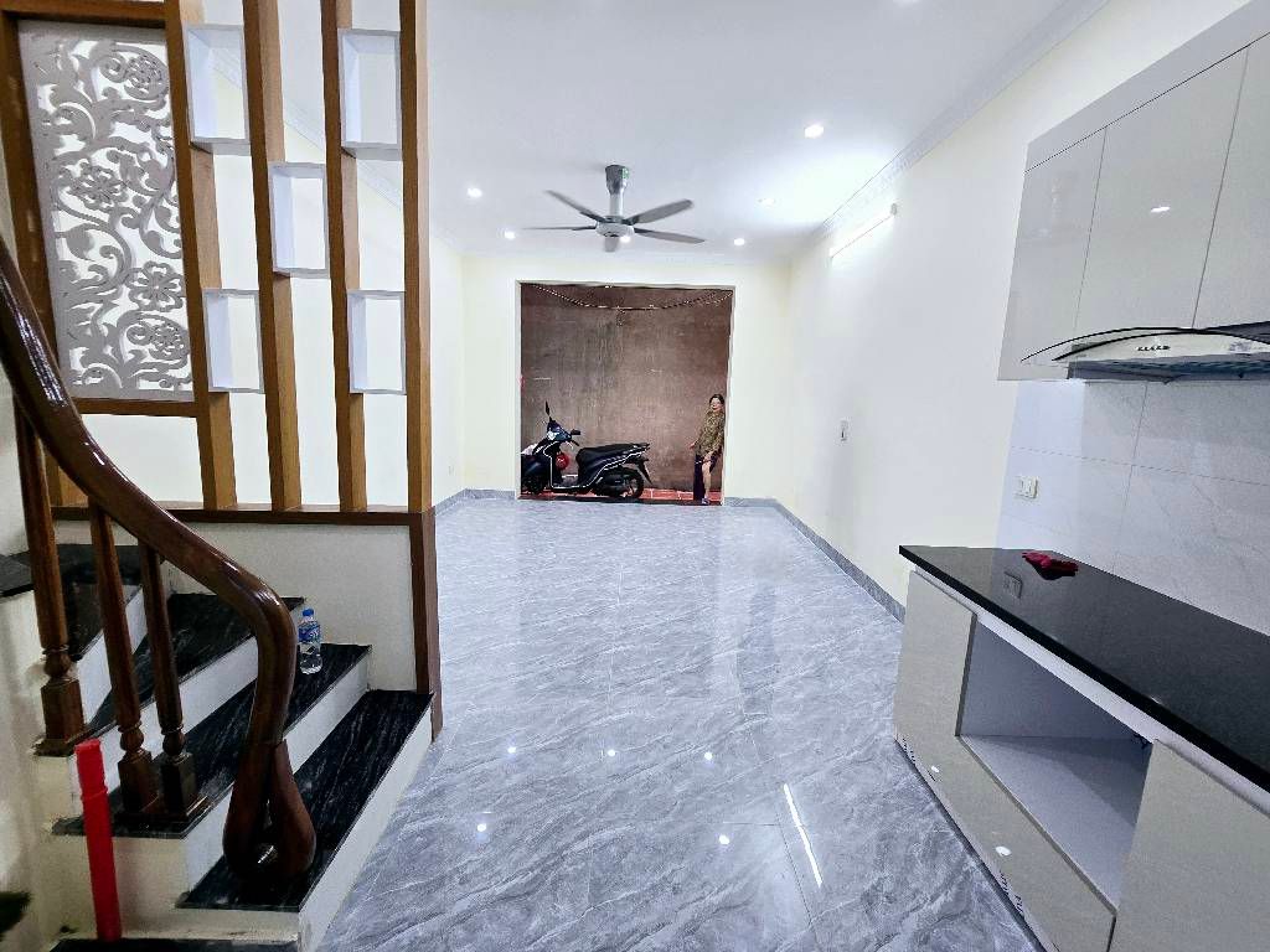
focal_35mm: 13
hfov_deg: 106.2
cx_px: 635
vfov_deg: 89.9
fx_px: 477
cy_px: 476
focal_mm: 2.2
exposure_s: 1/50
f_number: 2.2
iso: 80
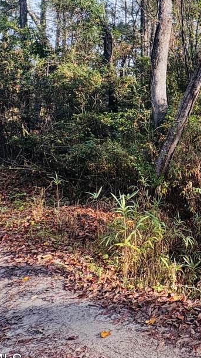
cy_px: 104
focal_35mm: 32
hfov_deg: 28.3
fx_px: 303
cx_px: 277
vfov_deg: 58.8
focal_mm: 2.22
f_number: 2.2
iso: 64
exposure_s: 1/145
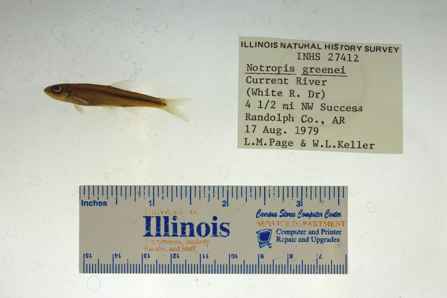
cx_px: 224
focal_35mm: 60
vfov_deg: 22.6
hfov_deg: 33.4
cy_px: 149
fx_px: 745
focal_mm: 60
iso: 100
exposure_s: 1/200
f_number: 10
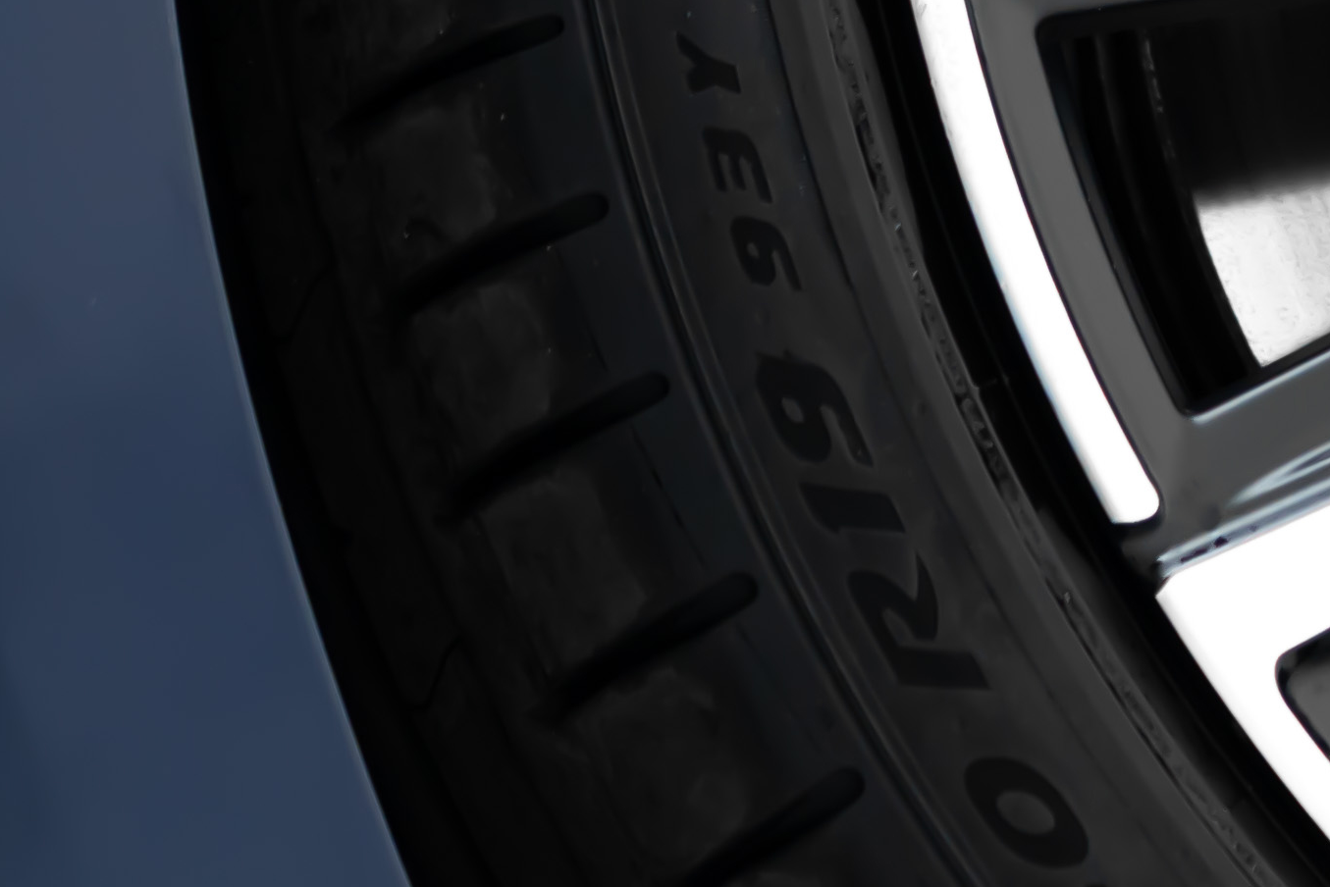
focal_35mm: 394
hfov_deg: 5.2
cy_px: -183
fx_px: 14558
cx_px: 2142
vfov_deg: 3.5
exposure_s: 1/125
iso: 400
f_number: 4
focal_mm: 89
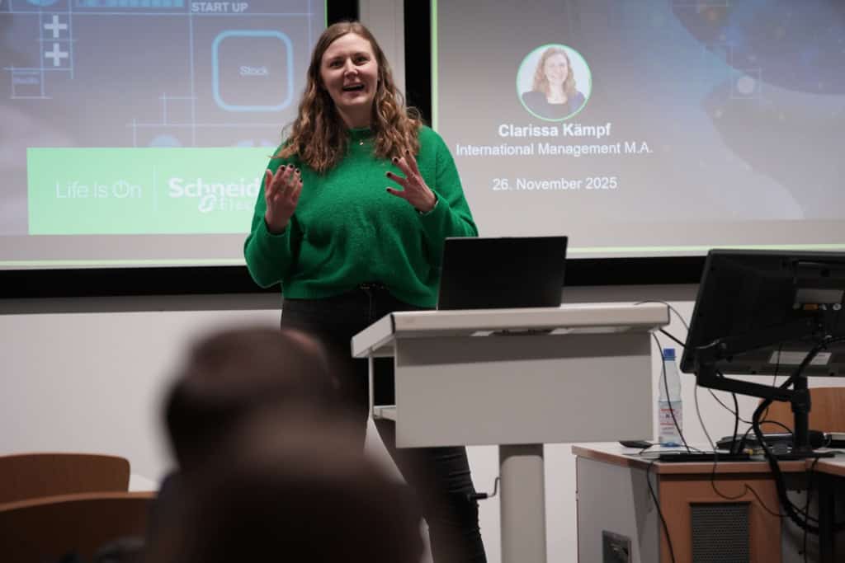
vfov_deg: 6.9
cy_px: 282
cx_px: 422
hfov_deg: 10.3
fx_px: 4695
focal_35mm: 200
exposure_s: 1/250
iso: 1600
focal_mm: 200
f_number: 3.5
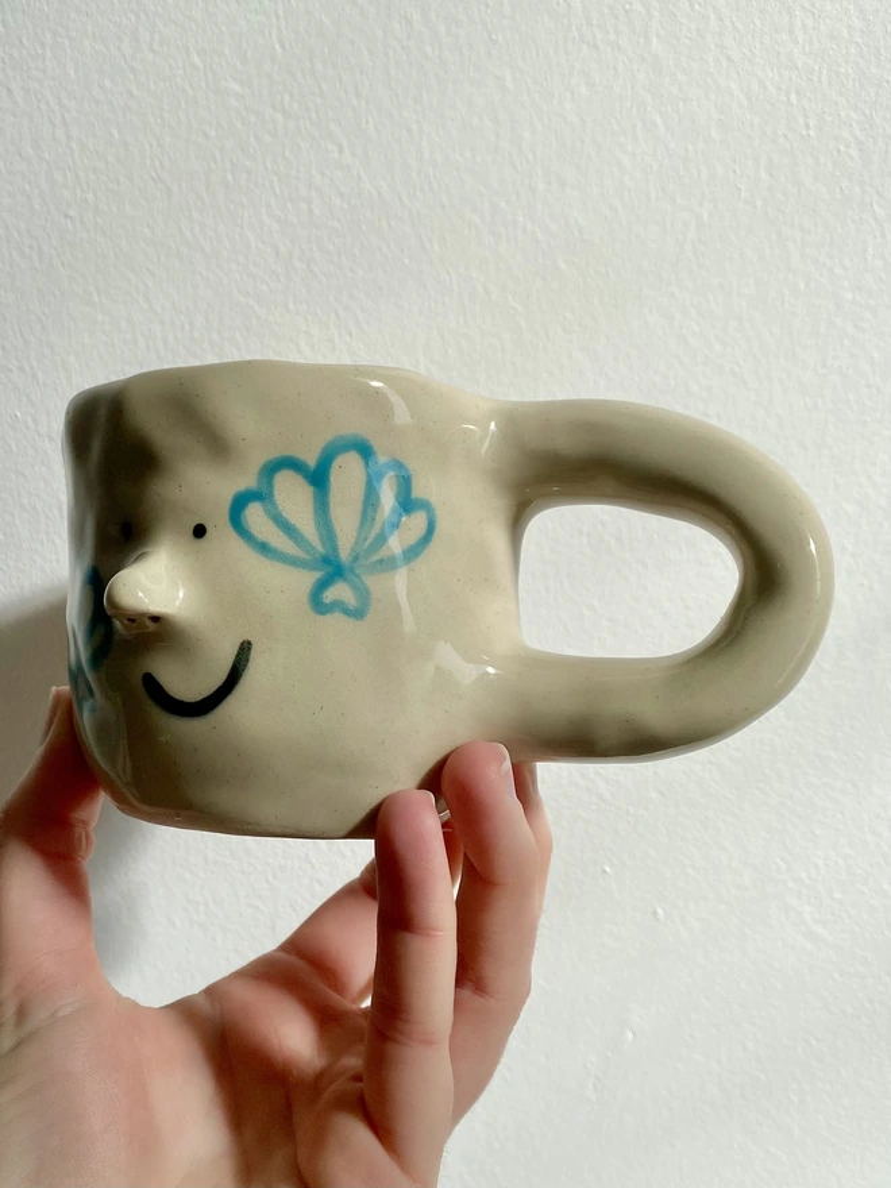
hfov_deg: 53.1
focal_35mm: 26
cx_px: 446
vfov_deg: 67.3
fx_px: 892
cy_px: 594
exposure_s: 1/1754
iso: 32
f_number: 1.8
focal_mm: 4.25
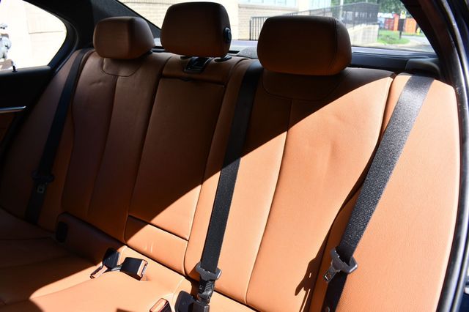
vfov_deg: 43.6
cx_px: 234
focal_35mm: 30
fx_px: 391
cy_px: 156
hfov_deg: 62.0
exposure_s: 1/250
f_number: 5.6
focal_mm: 20
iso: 200
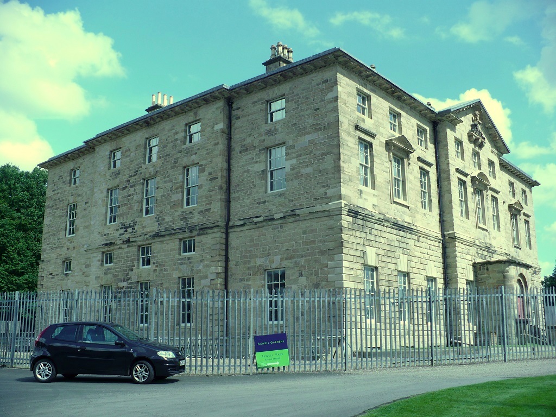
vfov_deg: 38.7
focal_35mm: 37
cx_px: 278
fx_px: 594
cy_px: 208
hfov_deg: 50.1
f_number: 2.8
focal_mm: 6.1
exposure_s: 1/800
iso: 100
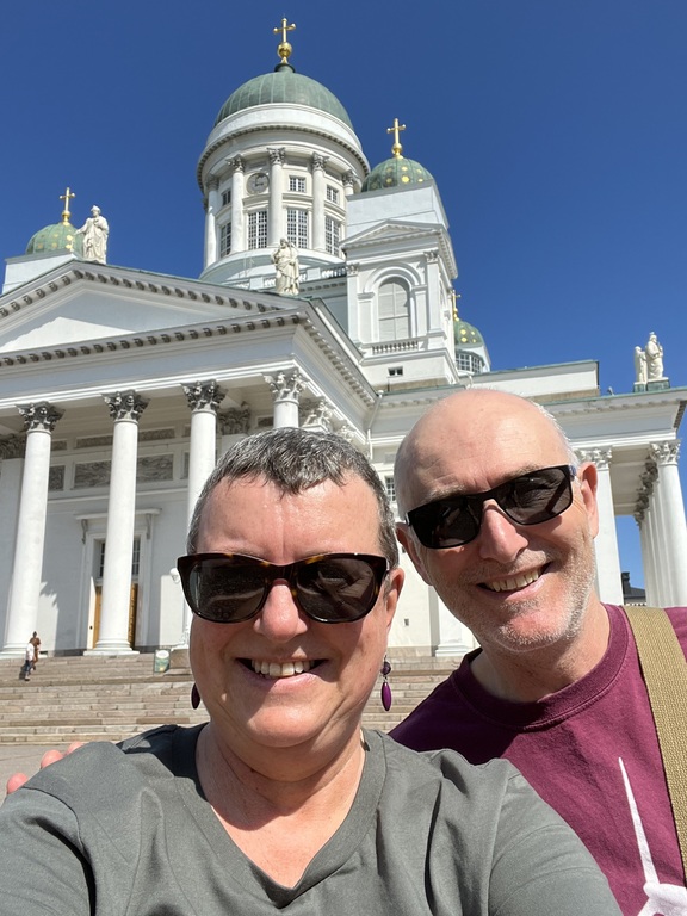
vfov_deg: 60.0
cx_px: 344
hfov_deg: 46.8
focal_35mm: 30
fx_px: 794
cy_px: 458
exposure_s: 1/1018
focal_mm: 2.71
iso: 32
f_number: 2.2
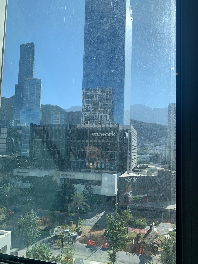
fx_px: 198
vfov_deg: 67.3
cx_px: 99
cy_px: 132
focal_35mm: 26
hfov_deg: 53.1
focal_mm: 4.25
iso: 25
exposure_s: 1/727
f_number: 1.8
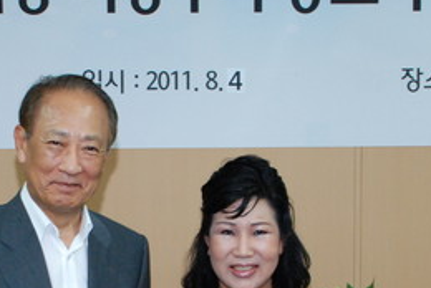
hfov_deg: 18.1
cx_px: 171
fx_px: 1354
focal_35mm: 113
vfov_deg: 12.0
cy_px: 295
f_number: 5.6
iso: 800
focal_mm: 28
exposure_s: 1/60
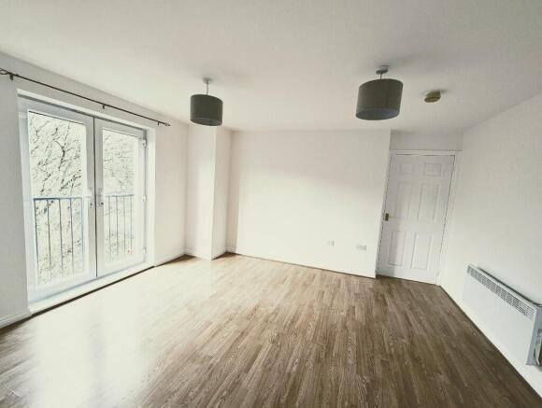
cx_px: 271
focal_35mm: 13
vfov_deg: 90.1
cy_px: 204
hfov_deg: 106.1
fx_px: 204
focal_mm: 1.95
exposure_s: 1/33.5
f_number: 2.2
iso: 34
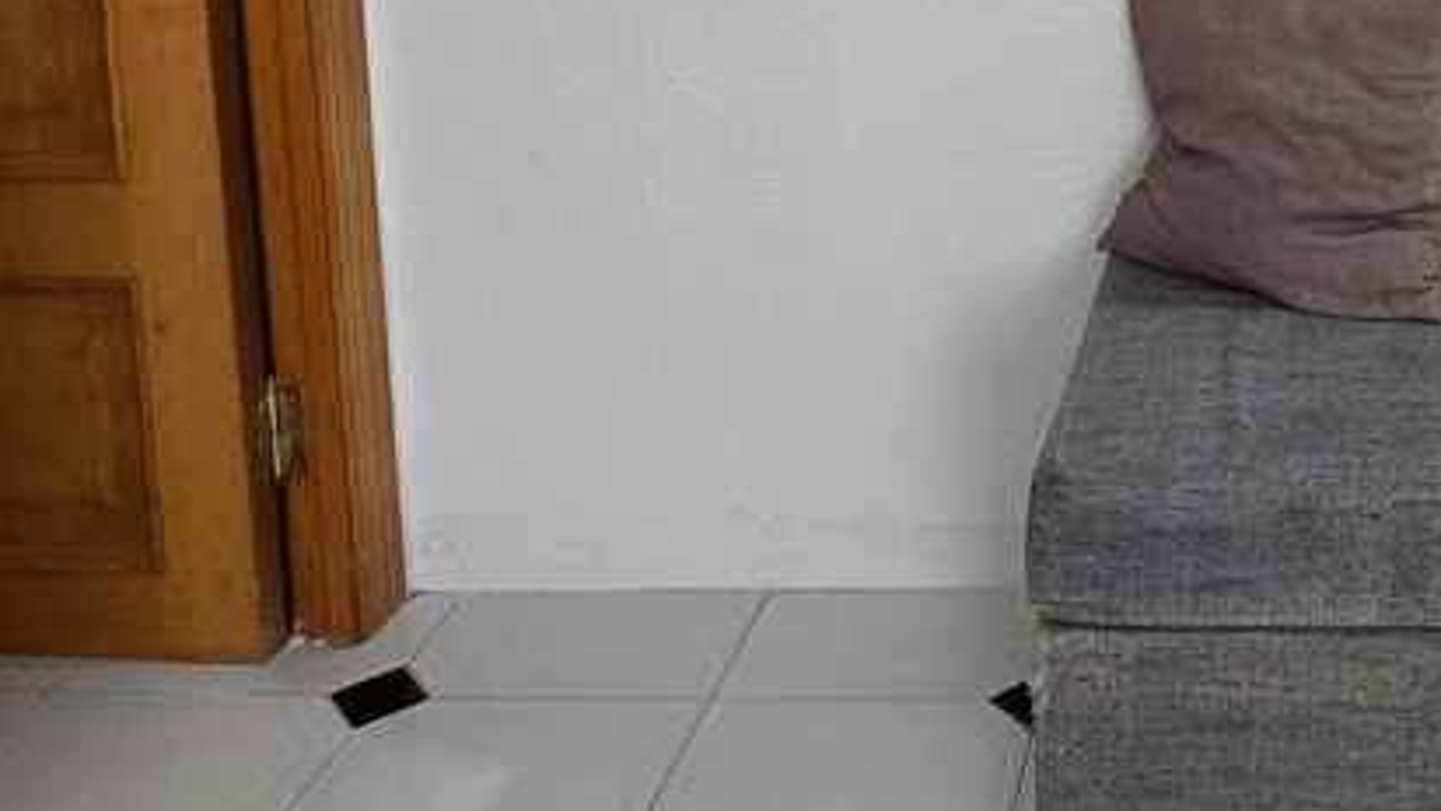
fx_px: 1682
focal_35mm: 44
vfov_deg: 23.9
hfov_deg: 42.7
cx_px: 1284
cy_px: -241
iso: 500
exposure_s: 1/50
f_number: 2.2
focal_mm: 2.2
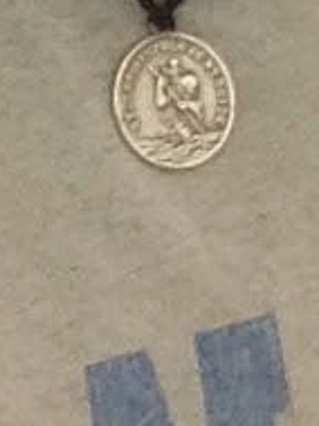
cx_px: -128
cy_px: -578
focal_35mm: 236
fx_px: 2906
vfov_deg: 7.8
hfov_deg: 6.2
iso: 40
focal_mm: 2.18
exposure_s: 1/30
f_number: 2.4
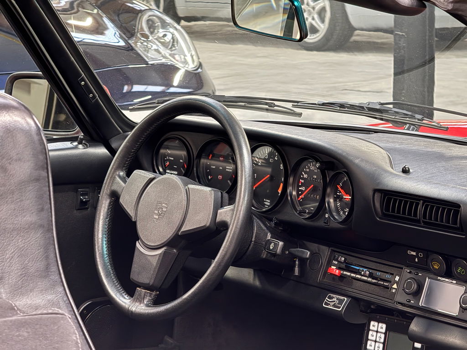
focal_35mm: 120
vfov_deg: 12.3
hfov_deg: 16.4
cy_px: 175
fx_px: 1619
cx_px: 234
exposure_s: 1/17
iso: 320
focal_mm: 15.66
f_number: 2.8
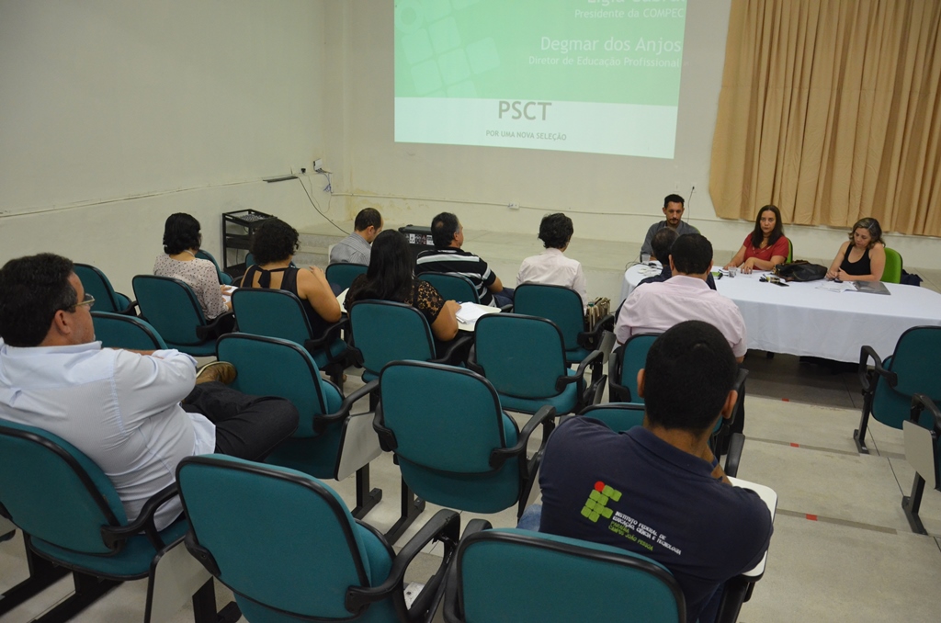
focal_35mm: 27
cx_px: 470
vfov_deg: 47.7
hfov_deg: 67.5
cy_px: 312
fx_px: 704
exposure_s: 1/100
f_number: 3.5
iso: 1600
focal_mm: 18
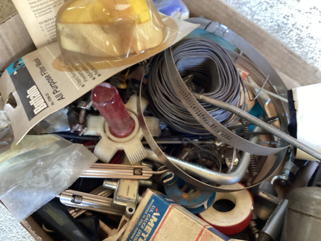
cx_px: 160
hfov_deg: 58.3
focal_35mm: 31
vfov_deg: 45.4
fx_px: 287
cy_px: 120
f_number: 2.4
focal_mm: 3.3
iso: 320
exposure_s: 1/33
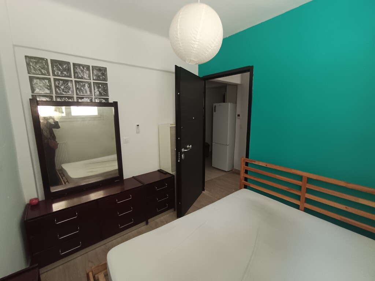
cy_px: 140
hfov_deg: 98.2
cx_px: 188
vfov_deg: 81.7
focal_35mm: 15
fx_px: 162
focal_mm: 1.65
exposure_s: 1/33.3
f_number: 2.2
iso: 376
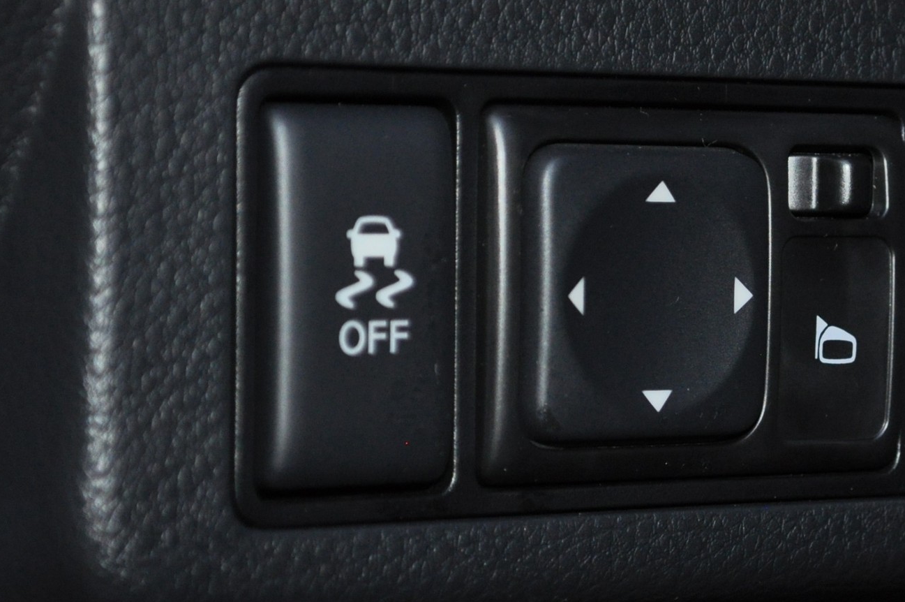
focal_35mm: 159
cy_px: 278
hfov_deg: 12.9
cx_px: 742
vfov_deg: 8.6
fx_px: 3992
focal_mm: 55
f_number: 5.6
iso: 800
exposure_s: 1/60
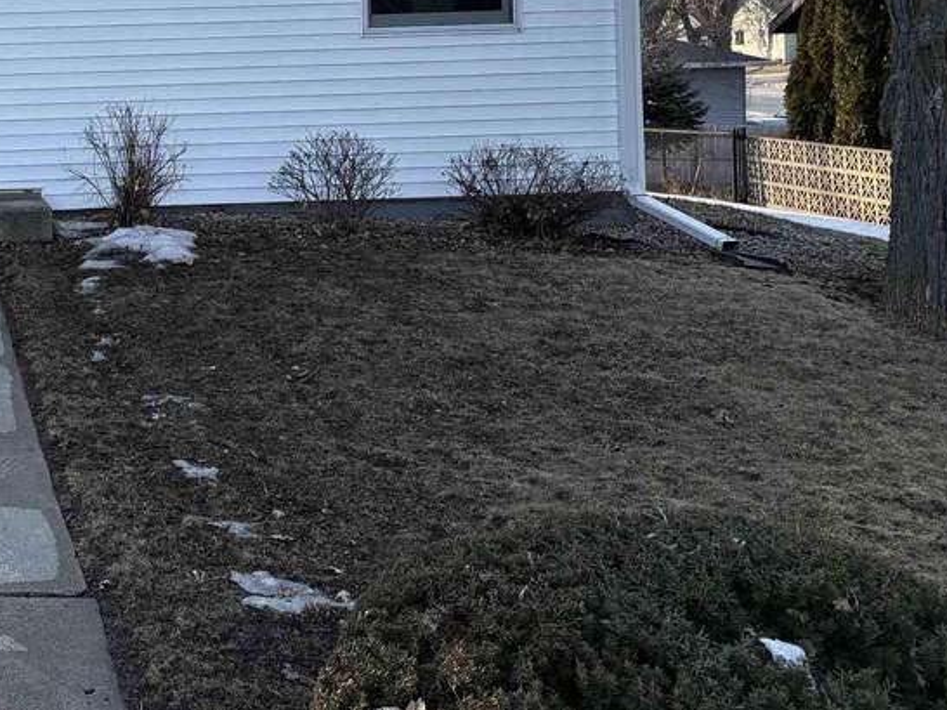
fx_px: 1668
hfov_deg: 30.0
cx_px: 56
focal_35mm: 61
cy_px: 56
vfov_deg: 23.3
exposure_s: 1/895
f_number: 1.6
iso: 64
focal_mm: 5.96
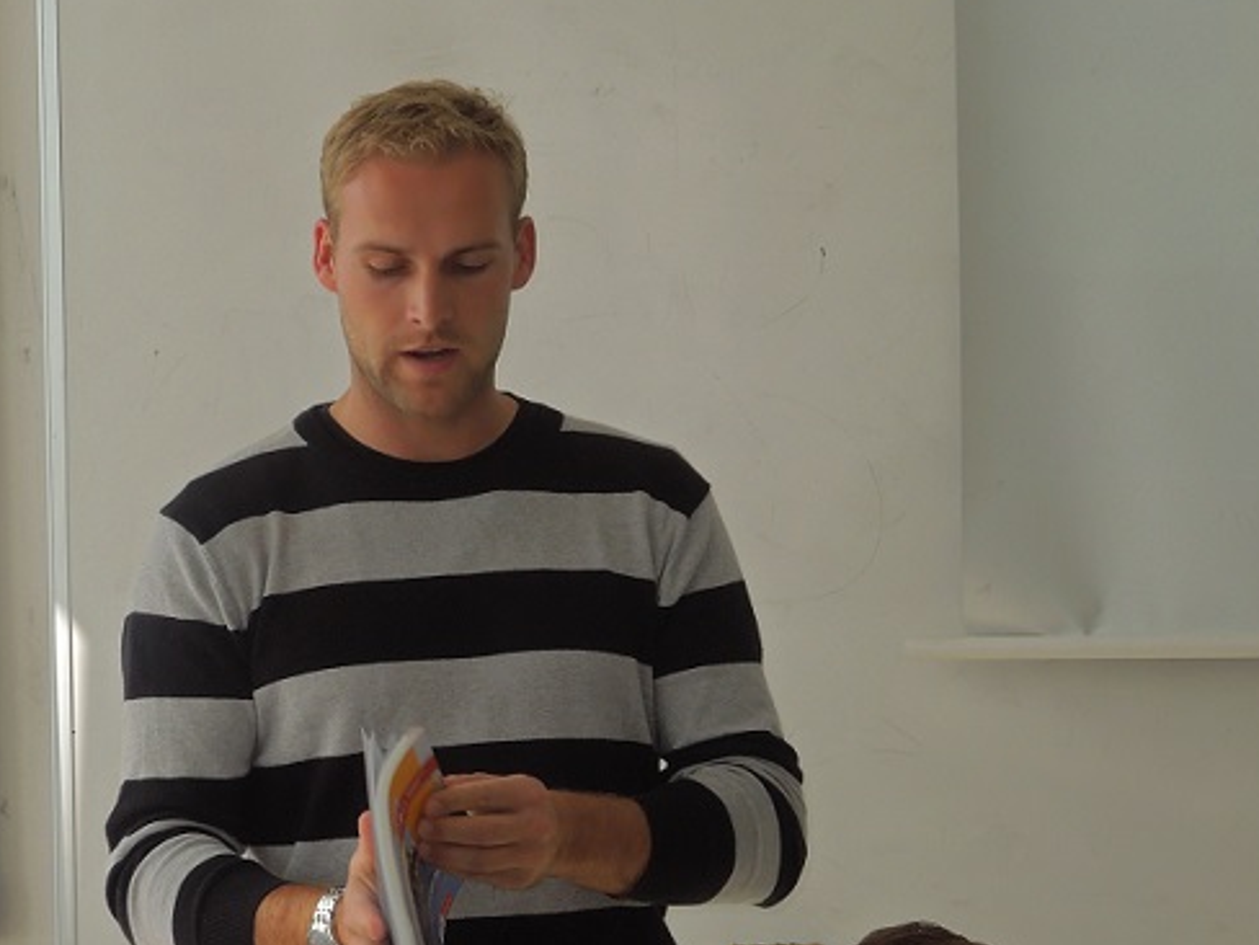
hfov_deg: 11.0
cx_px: 516
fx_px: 6547
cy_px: 638
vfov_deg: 8.2
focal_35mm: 180
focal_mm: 21.5
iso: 180
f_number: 4.8
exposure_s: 1/100
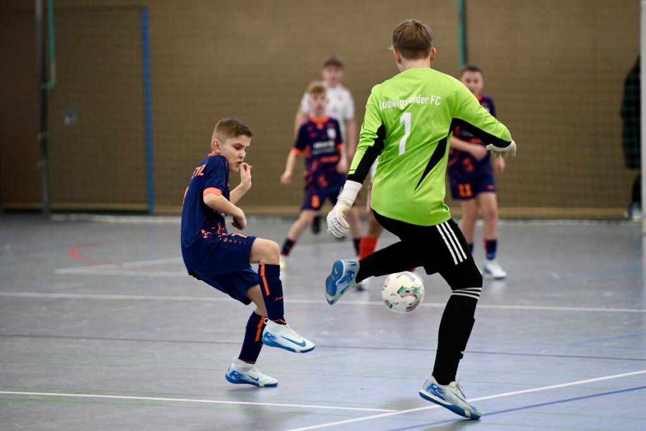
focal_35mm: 150
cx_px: 323
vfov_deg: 9.2
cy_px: 216
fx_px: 2692
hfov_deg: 13.7
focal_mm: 150
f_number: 2.8
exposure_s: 1/1600
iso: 8000
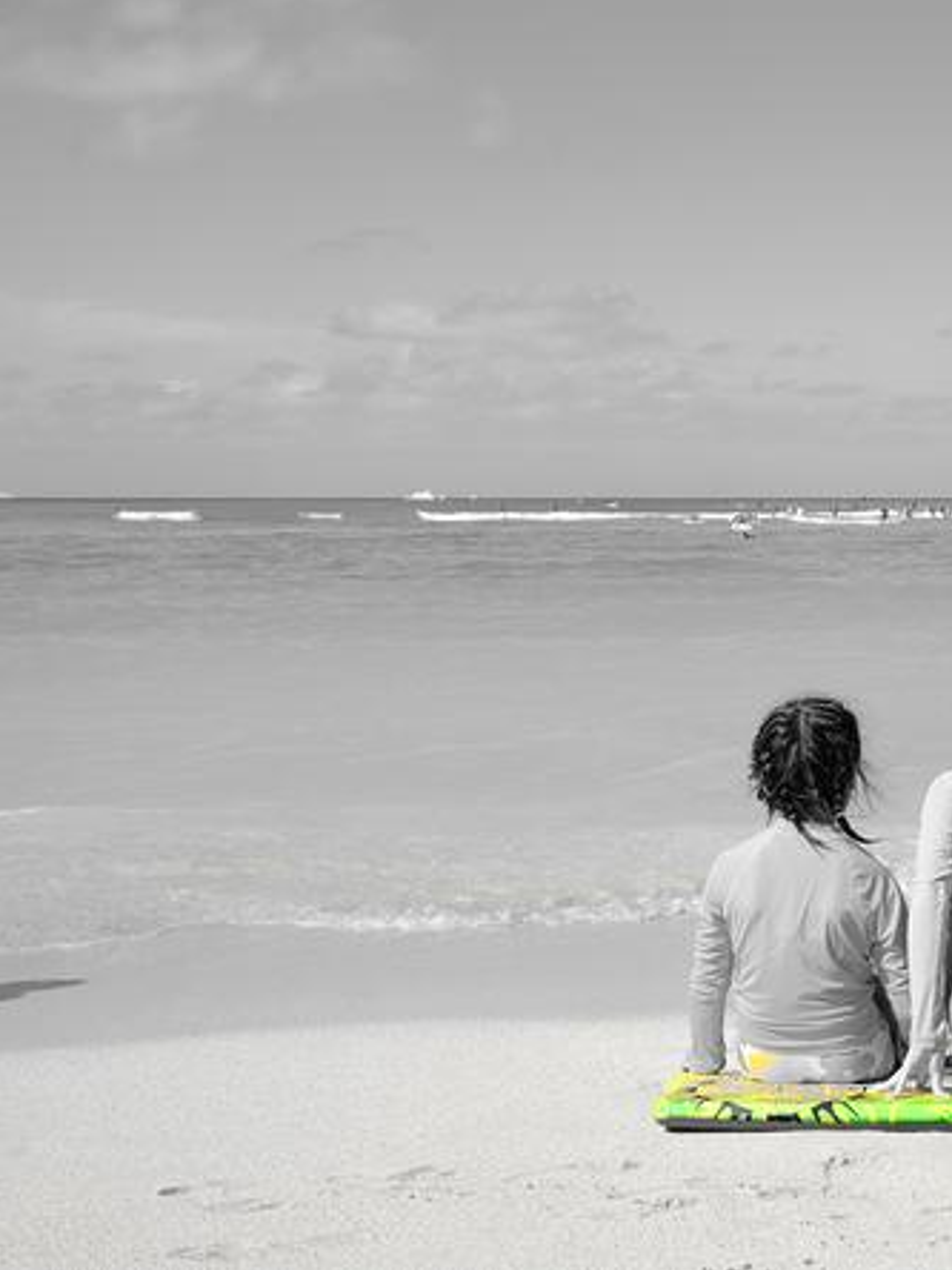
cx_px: 740
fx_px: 1980
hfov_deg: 26.6
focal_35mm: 54
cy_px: 629
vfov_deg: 35.5
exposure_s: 1/500
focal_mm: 50.8
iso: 800
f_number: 14
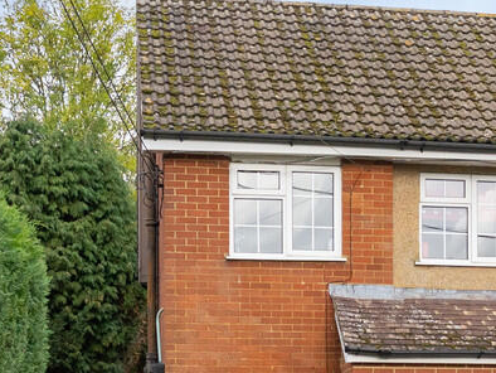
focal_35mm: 60
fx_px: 860
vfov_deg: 23.5
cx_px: 456
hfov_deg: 30.6
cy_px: 360
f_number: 7.1
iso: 2000
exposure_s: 1/1600
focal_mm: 24
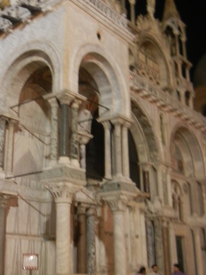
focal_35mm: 51
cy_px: 130
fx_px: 405
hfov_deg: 28.2
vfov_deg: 37.5
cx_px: 52
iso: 226
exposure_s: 1
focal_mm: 5.4
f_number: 3.5
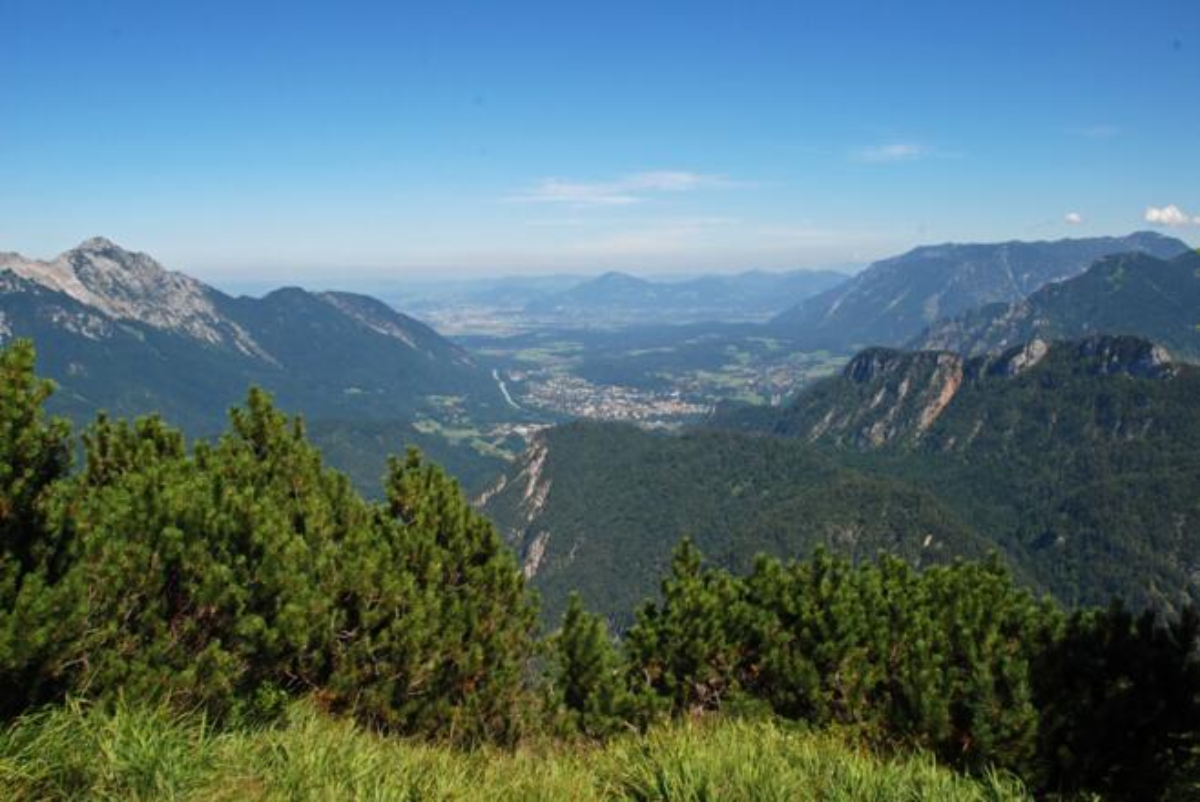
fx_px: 1001
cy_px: 401
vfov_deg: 43.7
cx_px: 600
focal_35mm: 30
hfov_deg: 61.9
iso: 160
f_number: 13
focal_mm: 20
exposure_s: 1/125
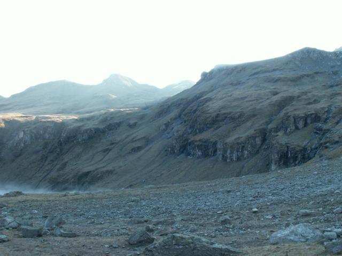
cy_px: 128
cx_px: 171
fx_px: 346
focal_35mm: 35
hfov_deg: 52.6
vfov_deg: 40.7
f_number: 7.1
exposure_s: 1/25
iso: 50
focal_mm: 5.86
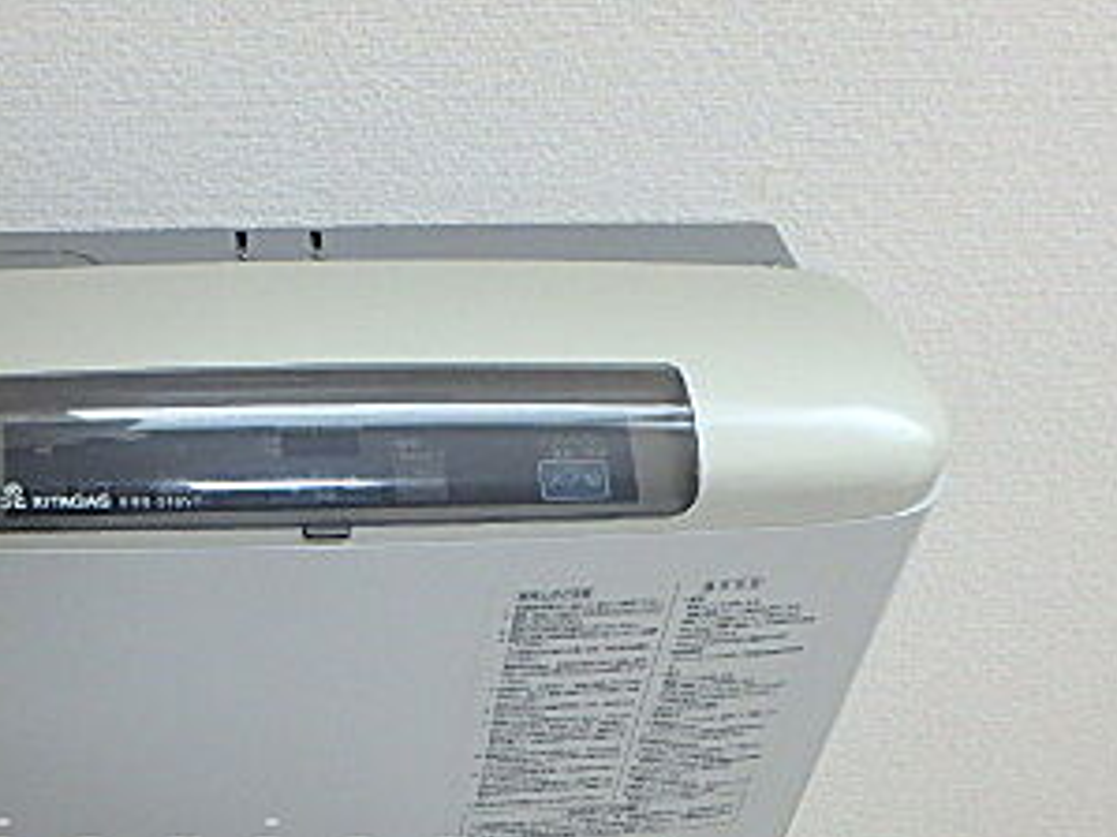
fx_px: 1451
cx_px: 235
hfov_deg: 40.5
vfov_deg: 29.7
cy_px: 863
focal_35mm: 45
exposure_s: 1/30
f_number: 3.5
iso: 400
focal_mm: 3.7
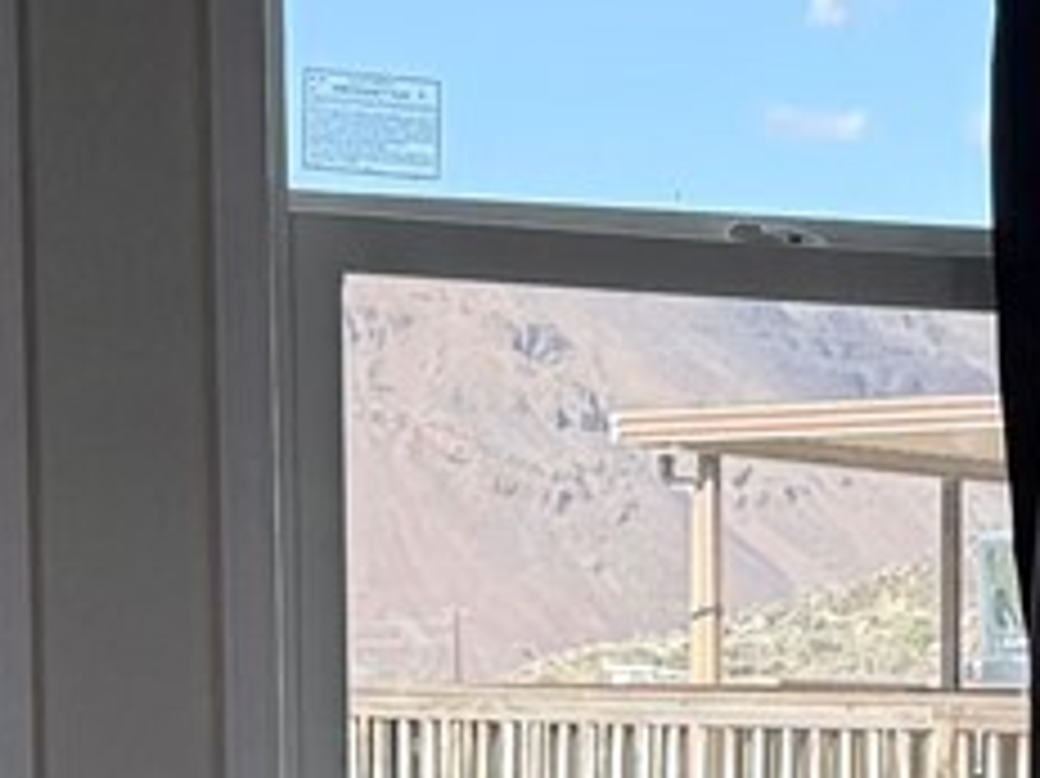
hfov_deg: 11.4
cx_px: 1630
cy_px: 1214
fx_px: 4985
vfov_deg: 8.7
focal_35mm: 166
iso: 100
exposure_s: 1/1174
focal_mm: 6.76
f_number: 1.78
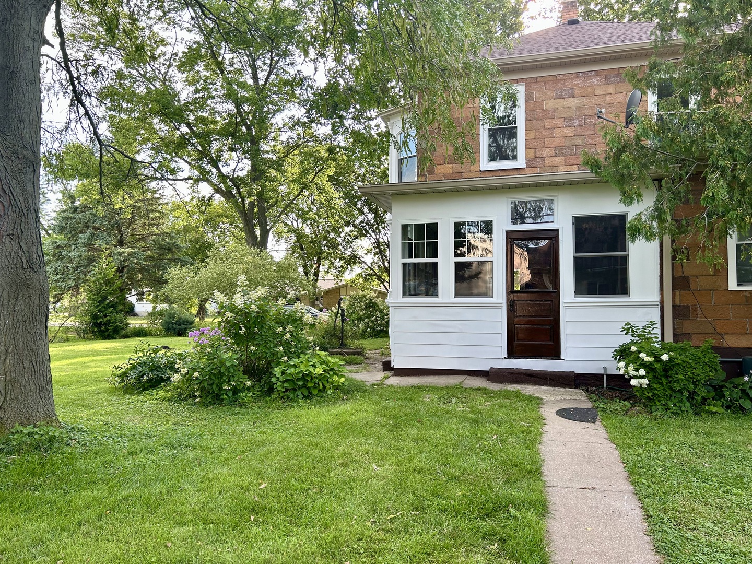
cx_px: 376
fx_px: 565
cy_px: 282
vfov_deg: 53.1
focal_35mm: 26
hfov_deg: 67.3
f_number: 1.5
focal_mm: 5.7
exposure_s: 1/499
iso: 50
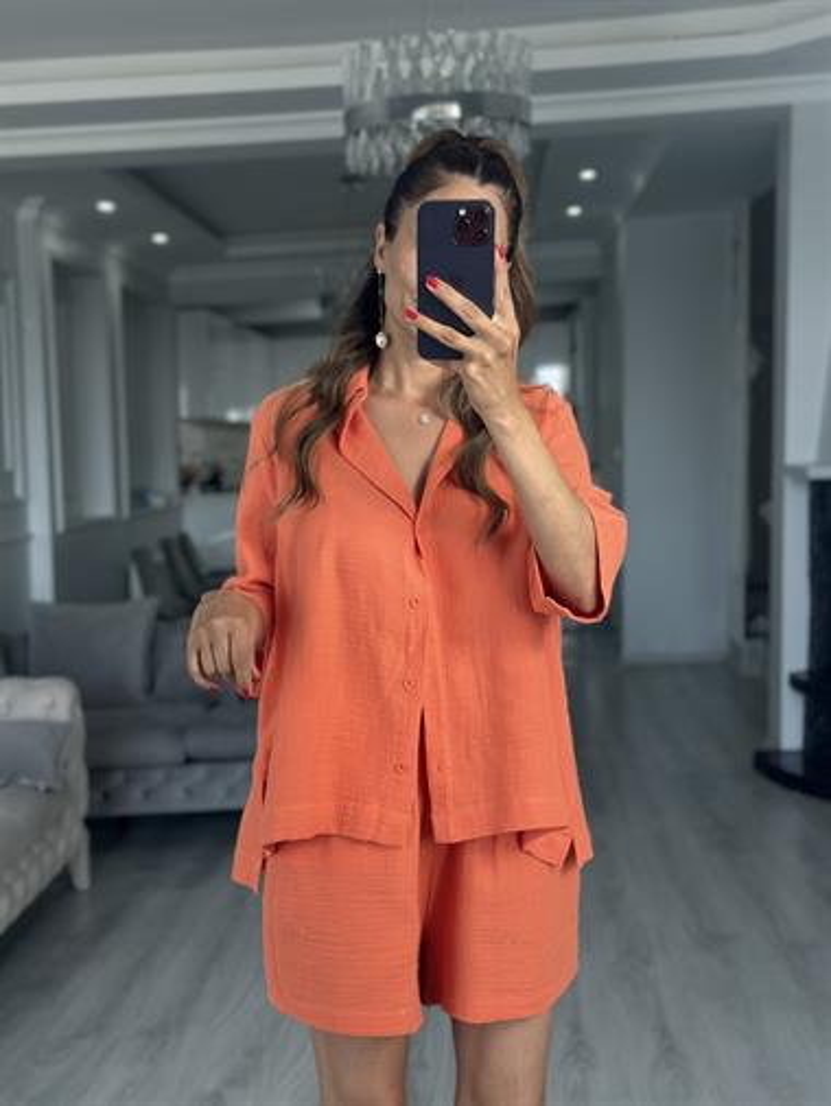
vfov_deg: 39.6
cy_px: 553
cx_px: 416
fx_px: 1535
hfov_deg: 30.3
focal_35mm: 48
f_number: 1.78
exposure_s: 1/156
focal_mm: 6.86
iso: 125
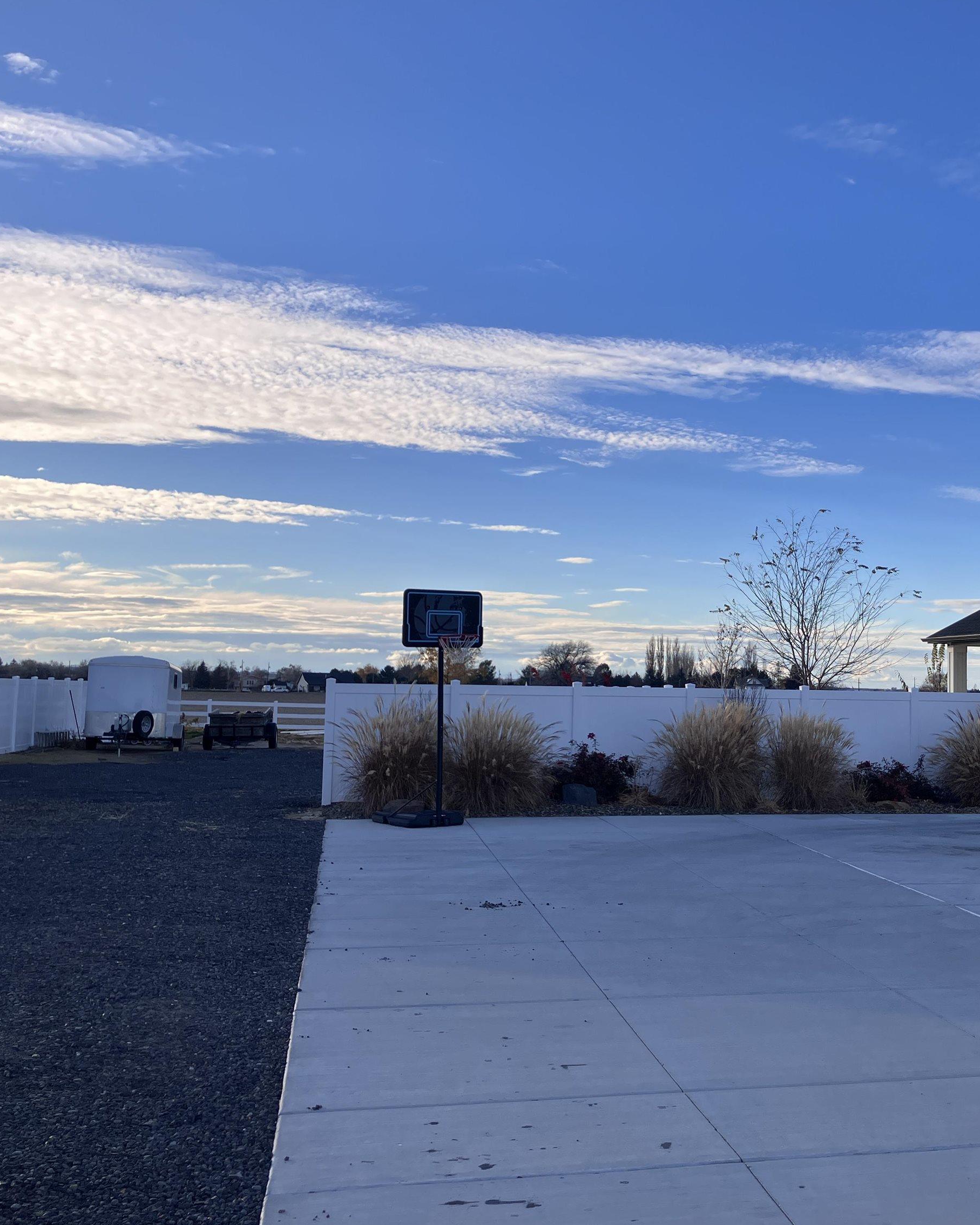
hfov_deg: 39.2
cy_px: 611
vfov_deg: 49.1
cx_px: 723
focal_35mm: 37
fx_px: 1342
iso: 32
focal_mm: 3.99
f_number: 1.8
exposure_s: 1/1429
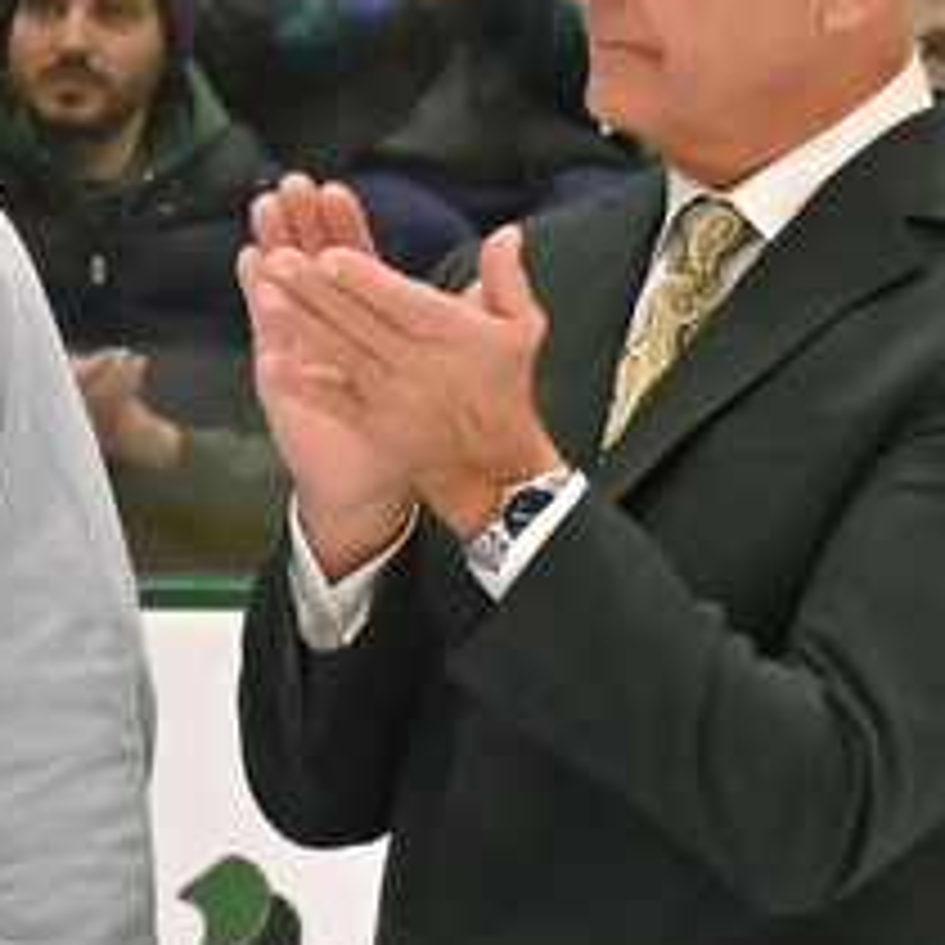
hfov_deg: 4.8
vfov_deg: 5.0
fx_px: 10779
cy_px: 752
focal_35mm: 349
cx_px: -2020
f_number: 5.6
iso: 1600
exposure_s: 1/250
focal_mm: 48
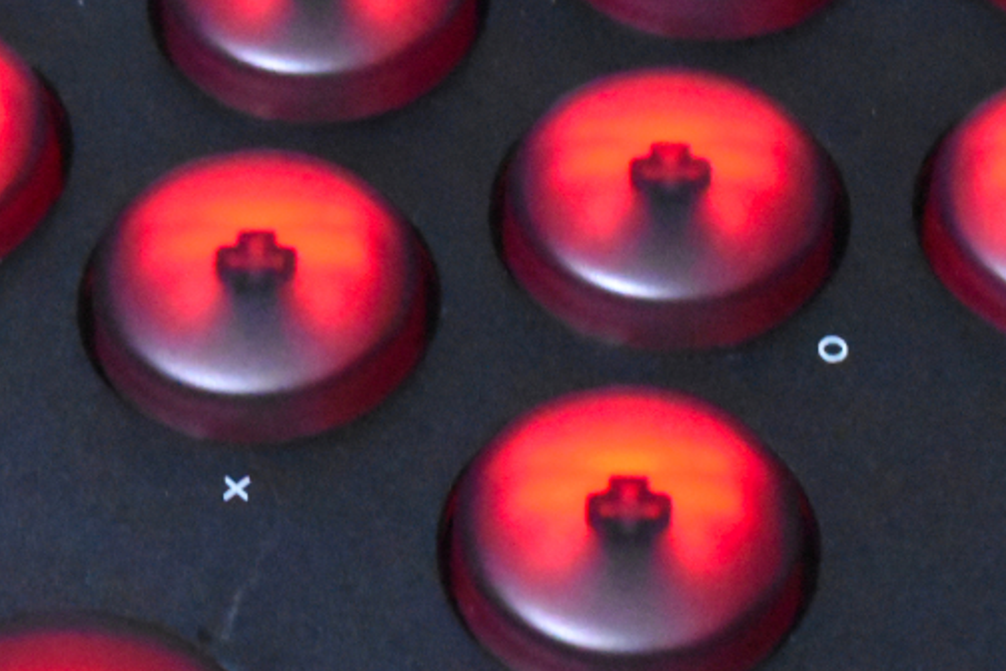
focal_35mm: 150
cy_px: 459
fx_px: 4180
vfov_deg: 9.2
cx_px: 242
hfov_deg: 13.7
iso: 11400
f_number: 8
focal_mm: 31
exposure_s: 1/60
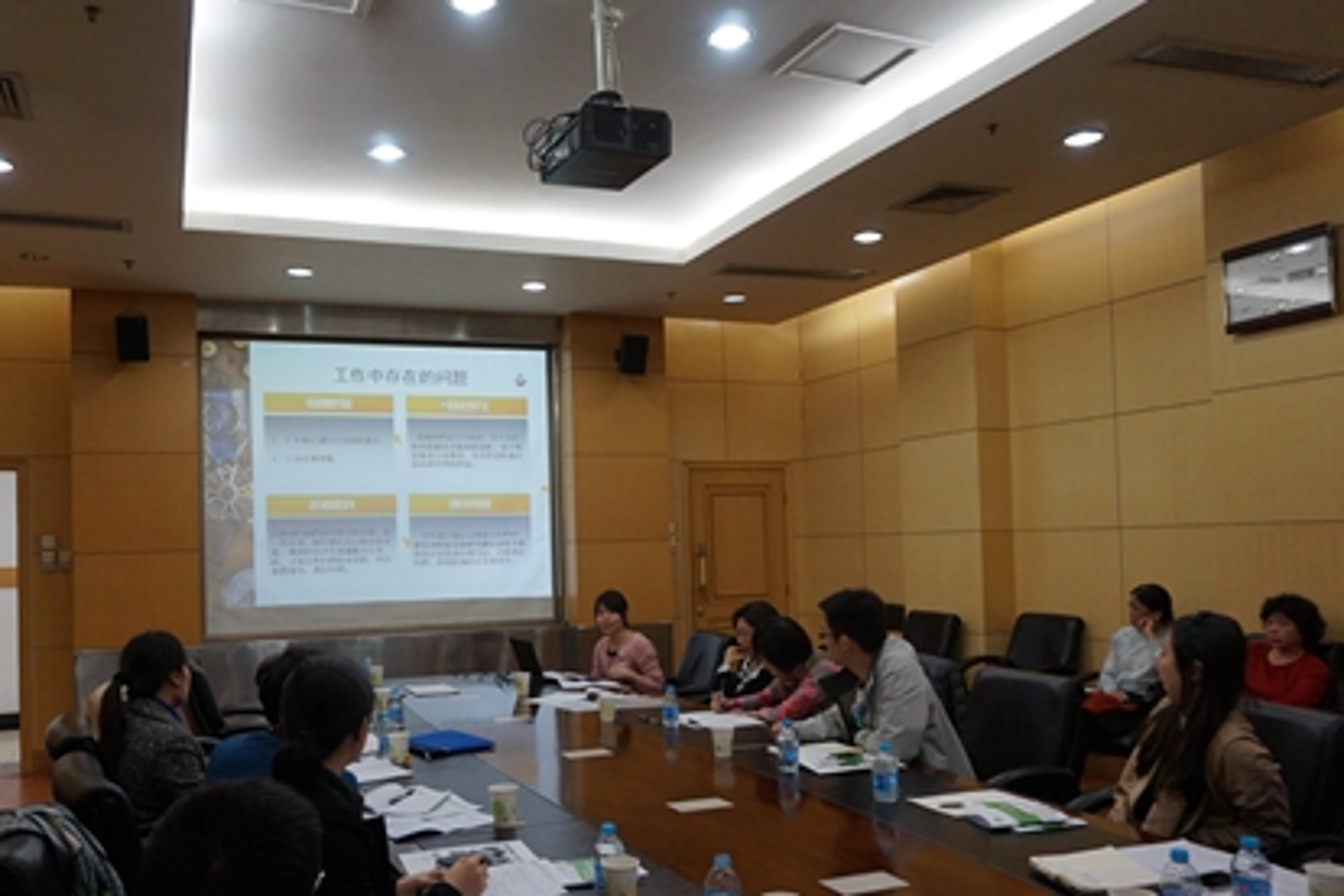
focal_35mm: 29
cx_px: 568
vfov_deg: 44.8
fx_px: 1083
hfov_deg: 63.3
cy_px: 518
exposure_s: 1/160
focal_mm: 16
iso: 1000
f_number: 4
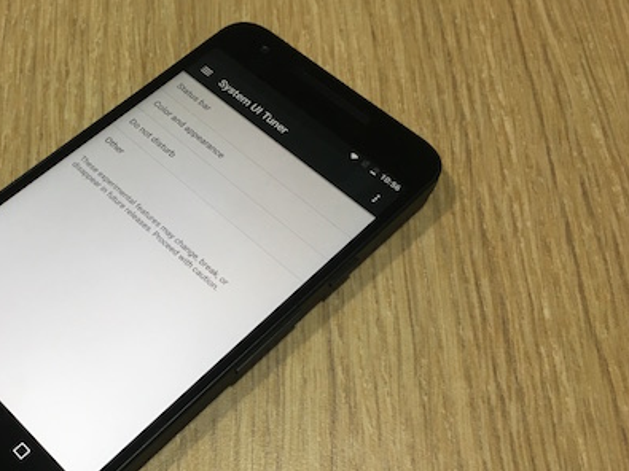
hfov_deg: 39.1
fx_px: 854
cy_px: 267
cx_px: 137
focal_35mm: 47
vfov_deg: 30.8
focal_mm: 4.15
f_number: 2.2
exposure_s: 1/33
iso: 80
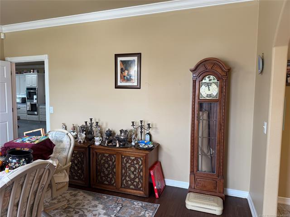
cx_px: 145
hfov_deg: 71.6
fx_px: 201
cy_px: 108
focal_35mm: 24
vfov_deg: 56.8
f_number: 1.78
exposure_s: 1/120
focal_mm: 6.76
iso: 125
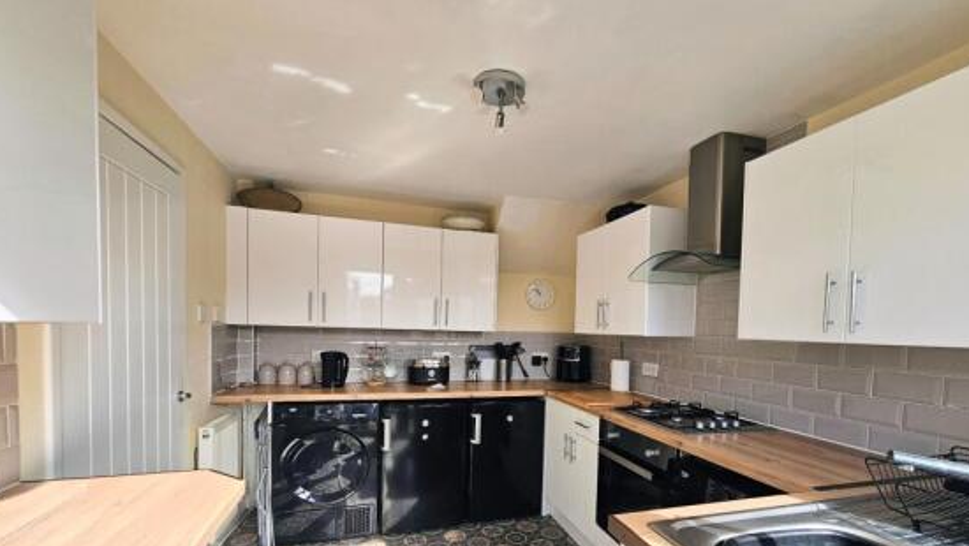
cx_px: 505
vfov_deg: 69.1
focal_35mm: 15
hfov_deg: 102.9
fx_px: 386
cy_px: 353
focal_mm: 2.2
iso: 50
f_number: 2.2
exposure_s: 1/336
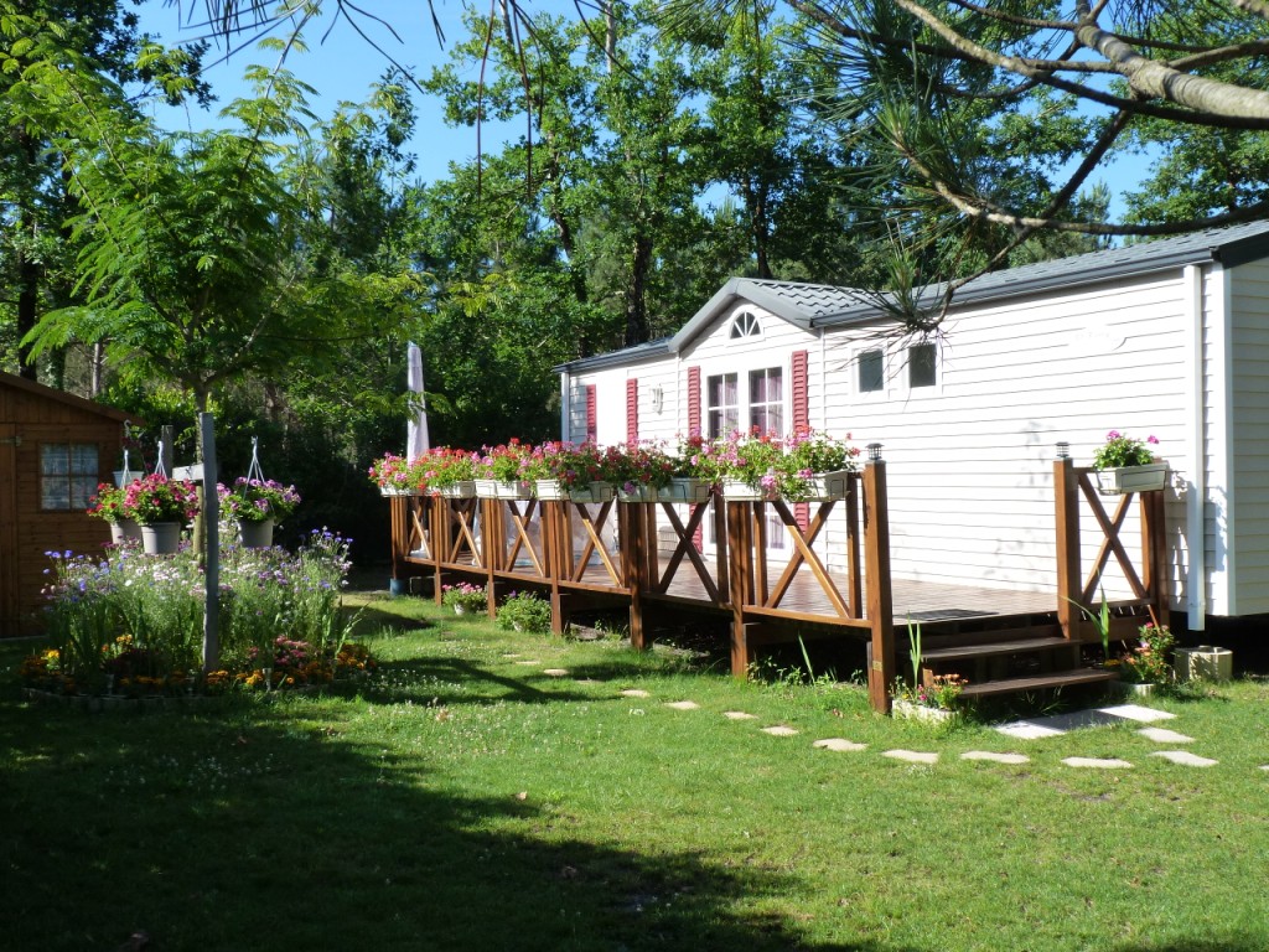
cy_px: 476
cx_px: 634
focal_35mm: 36
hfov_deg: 51.4
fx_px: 1320
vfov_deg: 39.7
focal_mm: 6.5
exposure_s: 1/200
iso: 125
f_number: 5
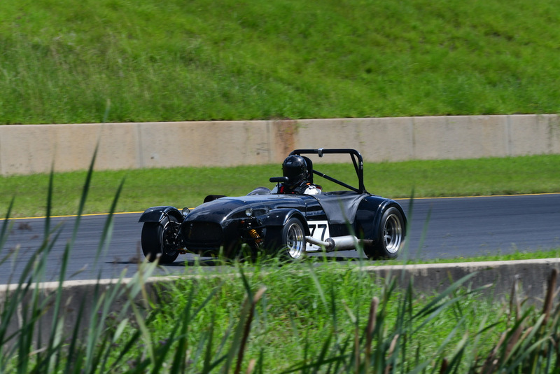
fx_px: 4668
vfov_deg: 4.6
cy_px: 187
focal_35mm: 300
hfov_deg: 6.9
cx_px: 280
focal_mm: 200
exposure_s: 1/640
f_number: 11
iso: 400
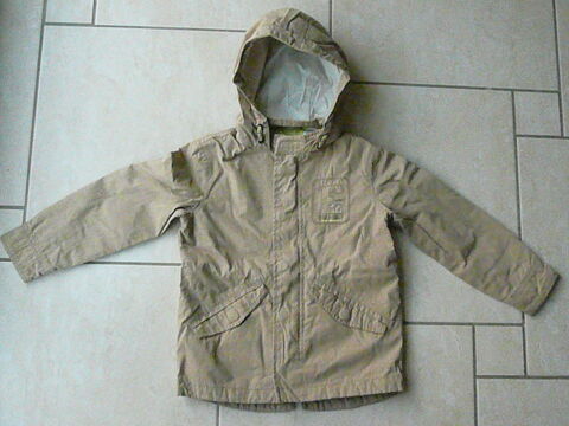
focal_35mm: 42
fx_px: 690
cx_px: 284
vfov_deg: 34.3
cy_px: 213
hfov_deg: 44.8
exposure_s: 1/200
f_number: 10
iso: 3200
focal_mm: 6.9
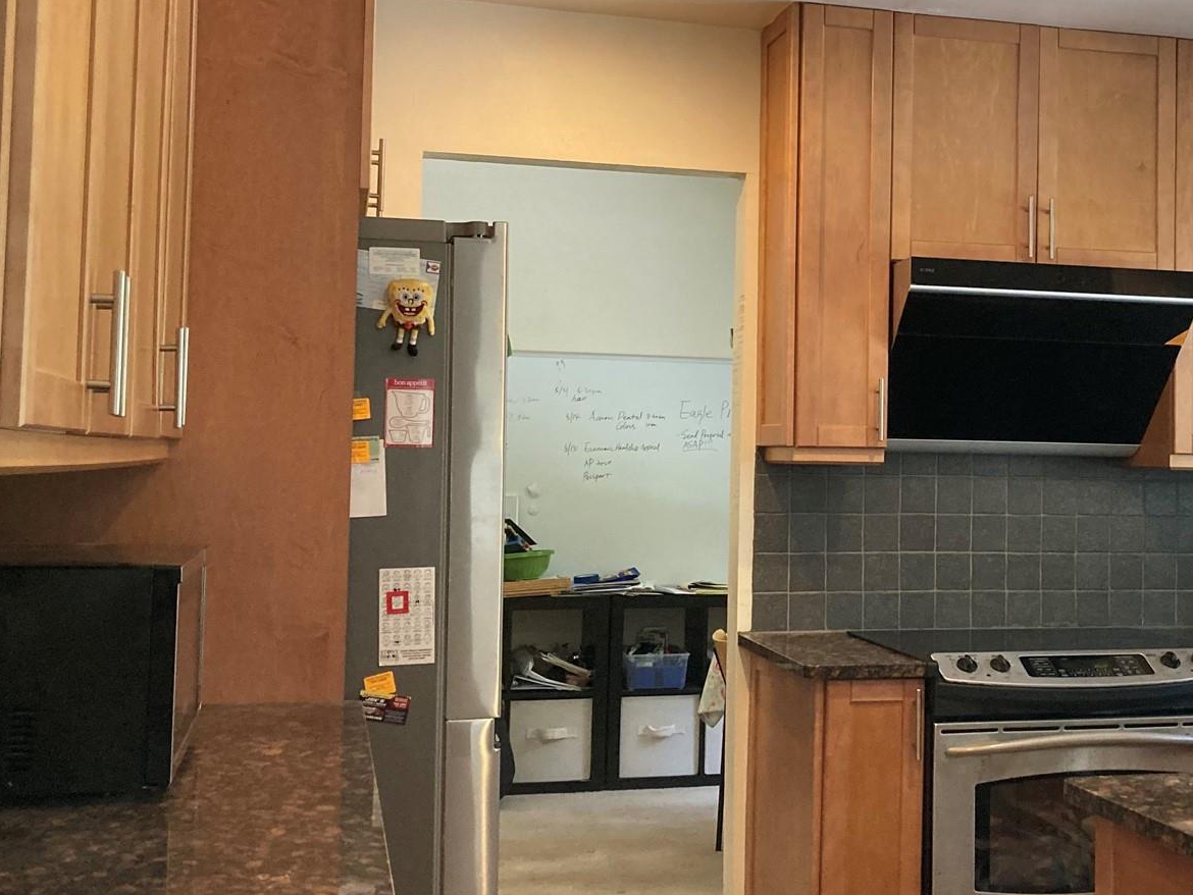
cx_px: 868
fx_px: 1689
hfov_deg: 38.1
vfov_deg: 29.6
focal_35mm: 49
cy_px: 382
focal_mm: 3.99
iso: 160
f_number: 1.8
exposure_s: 1/60
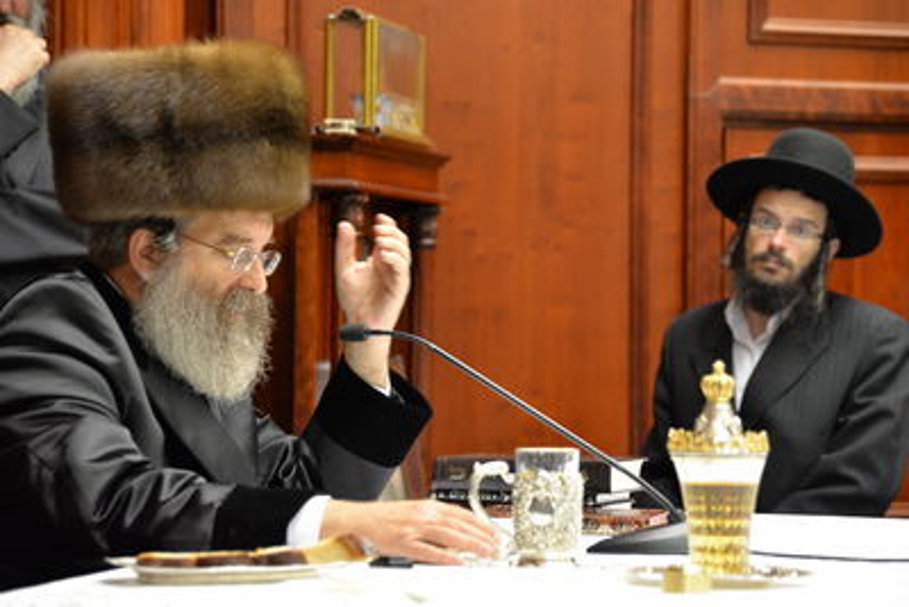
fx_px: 3410
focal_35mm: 135
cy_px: 304
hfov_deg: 15.2
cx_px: 454
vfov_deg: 10.2
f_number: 5.6
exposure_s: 1/30
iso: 1600
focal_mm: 135
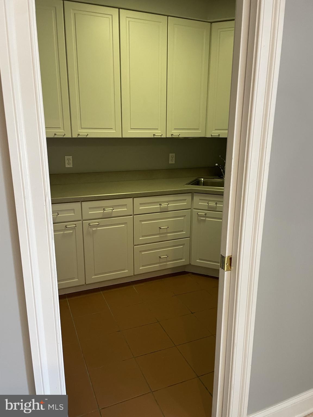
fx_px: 313
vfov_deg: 67.3
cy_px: 208
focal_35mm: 26
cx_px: 156
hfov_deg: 53.1
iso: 160
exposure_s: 1/60
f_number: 1.6
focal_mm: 4.2
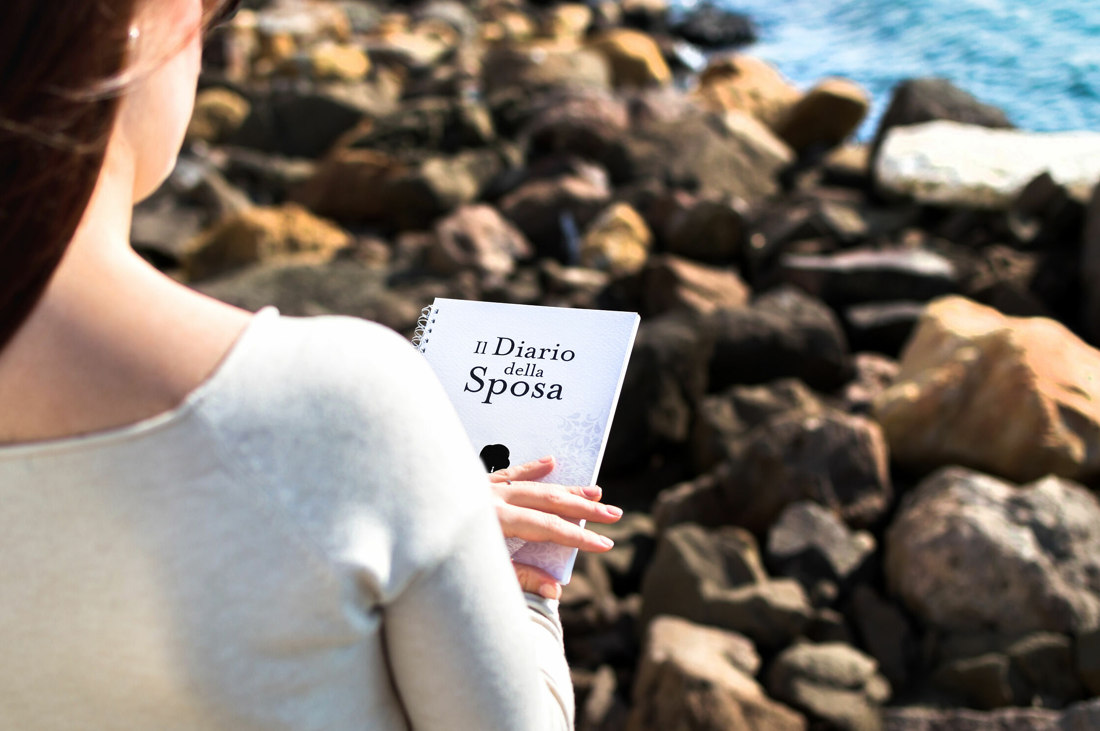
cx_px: 508
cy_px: 388
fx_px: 1726
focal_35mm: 57
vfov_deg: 23.9
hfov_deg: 35.3
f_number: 2.8
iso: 100
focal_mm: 35
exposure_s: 1/2500
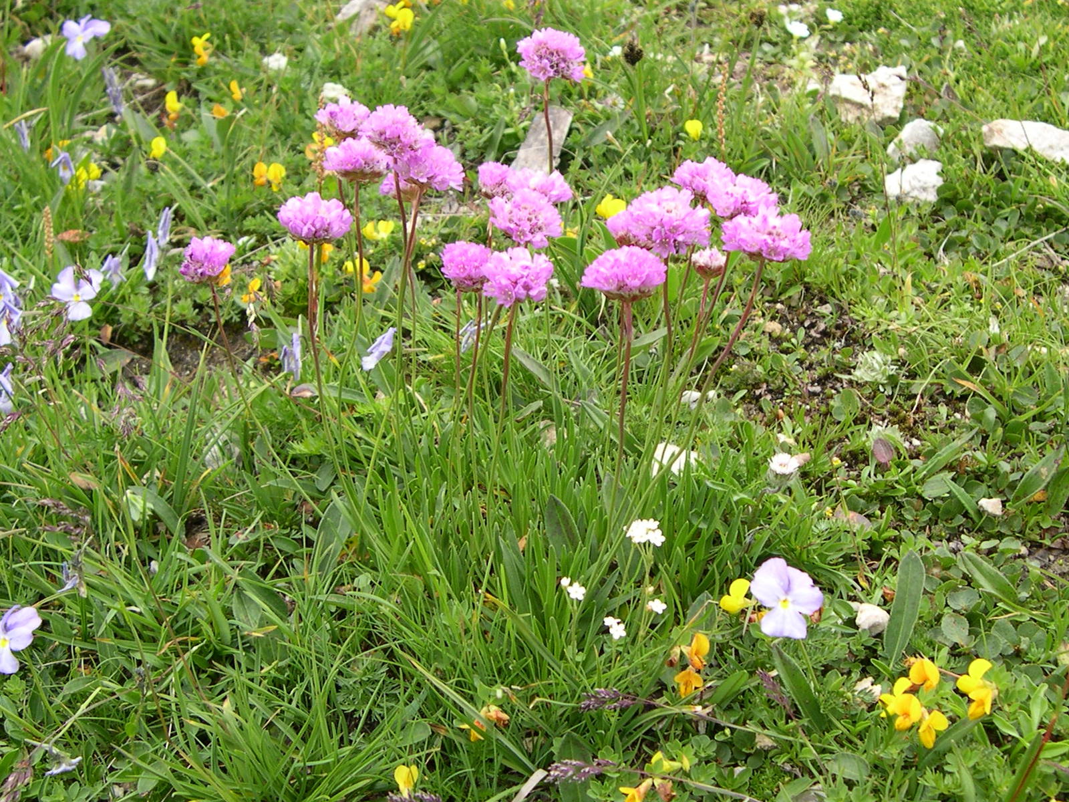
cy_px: 401
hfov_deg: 49.0
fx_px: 1174
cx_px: 534
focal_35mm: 38
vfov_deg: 37.7
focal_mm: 8
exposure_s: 1/171
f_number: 2.8
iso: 100
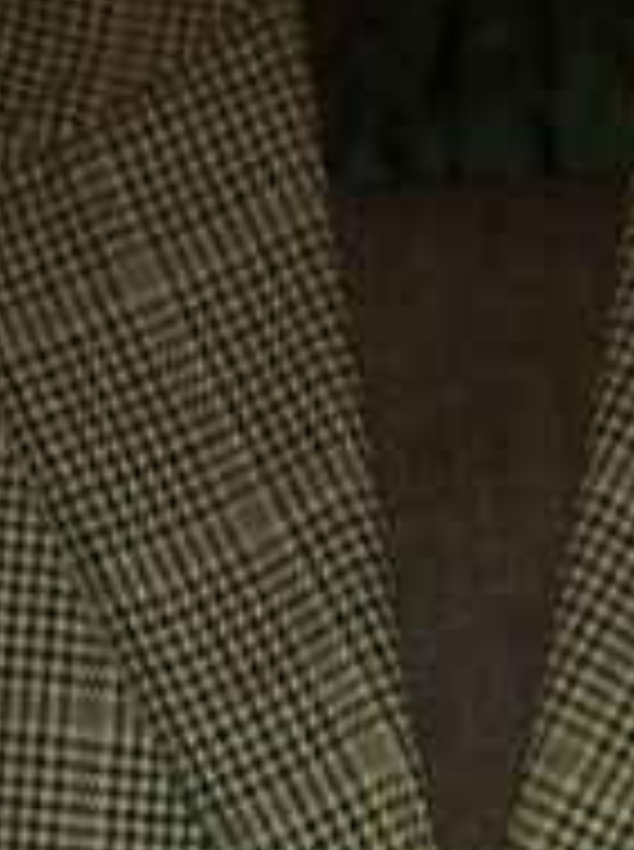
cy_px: 1277
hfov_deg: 15.4
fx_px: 2328
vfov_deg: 18.3
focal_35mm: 95
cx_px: 508
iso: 1500
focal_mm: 2.34
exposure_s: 1/14
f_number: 2.2
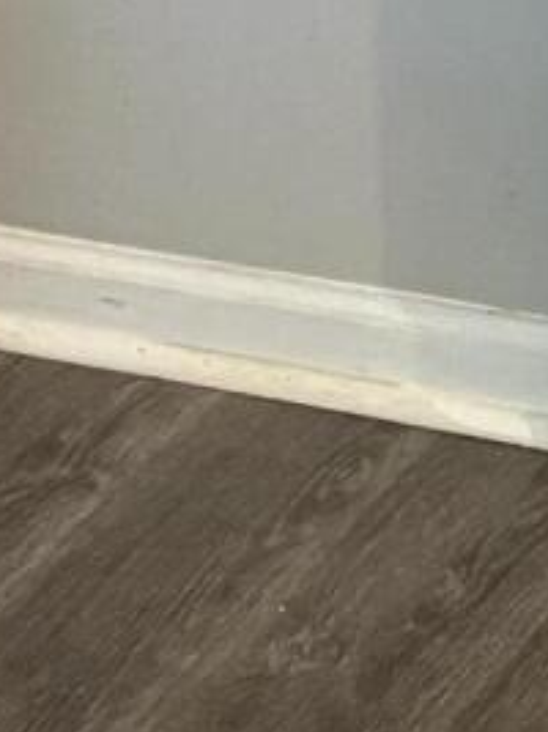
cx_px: 1359
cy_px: -1516
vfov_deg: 8.9
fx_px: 3802
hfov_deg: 7.6
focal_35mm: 180
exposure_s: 1/60
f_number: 1.78
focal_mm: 6.76
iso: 500
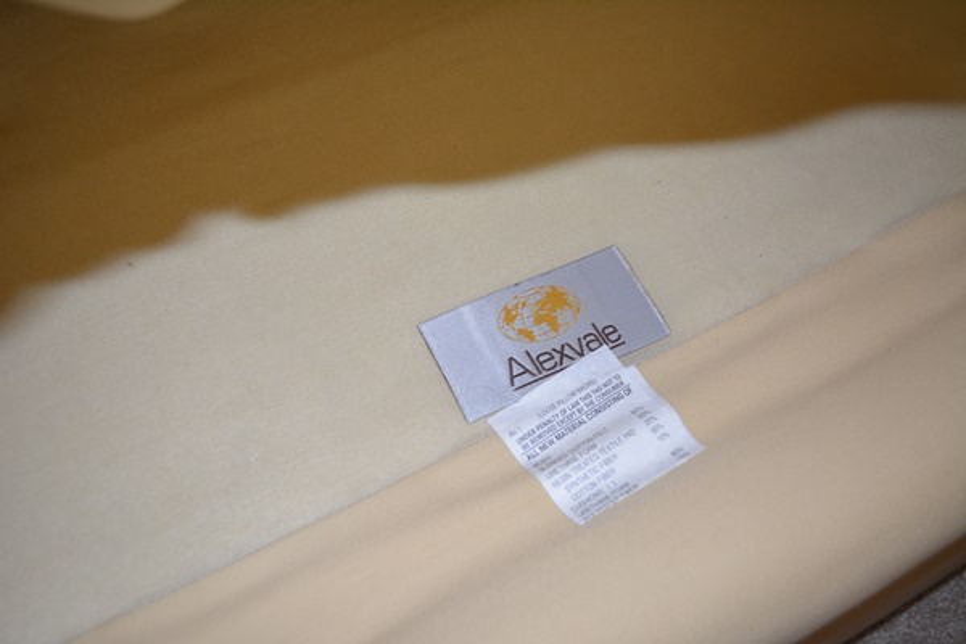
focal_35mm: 36
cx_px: 483
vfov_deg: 36.9
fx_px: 966
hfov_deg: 53.1
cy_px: 322
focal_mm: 24
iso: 360
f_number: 4
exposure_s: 1/60
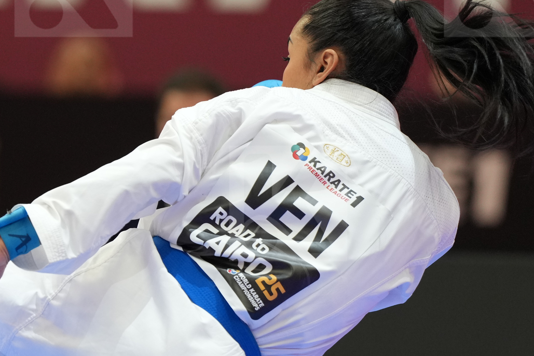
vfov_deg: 3.0
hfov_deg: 4.4
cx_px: 74
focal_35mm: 464
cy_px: 204
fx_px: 6882
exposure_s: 1/1000
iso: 1600
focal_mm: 191
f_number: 2.8
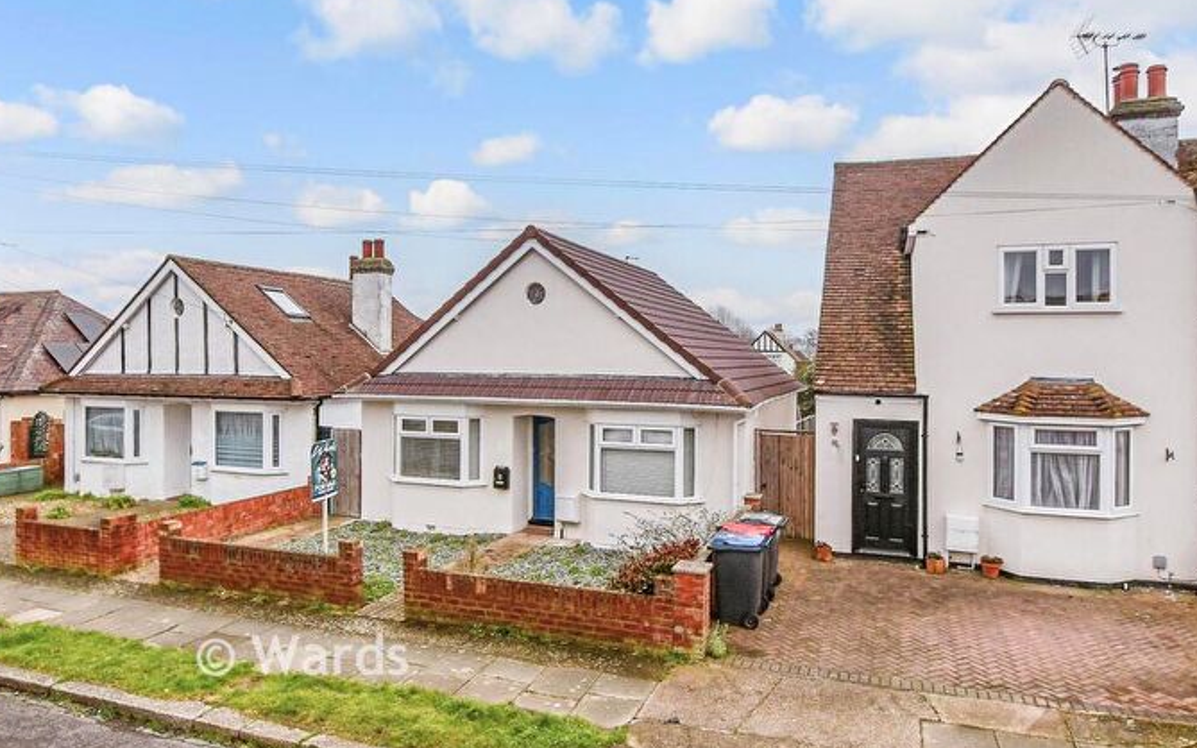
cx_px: 603
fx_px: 522
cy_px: 370
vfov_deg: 71.2
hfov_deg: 97.8
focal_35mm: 16
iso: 160
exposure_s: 1/125
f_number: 8
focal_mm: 10
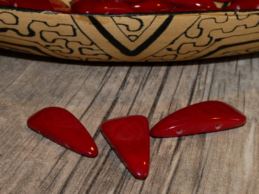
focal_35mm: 43
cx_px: 130
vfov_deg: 33.6
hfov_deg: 43.9
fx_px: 322
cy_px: 97
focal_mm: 7.8
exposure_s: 1/125
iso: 400
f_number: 3.7
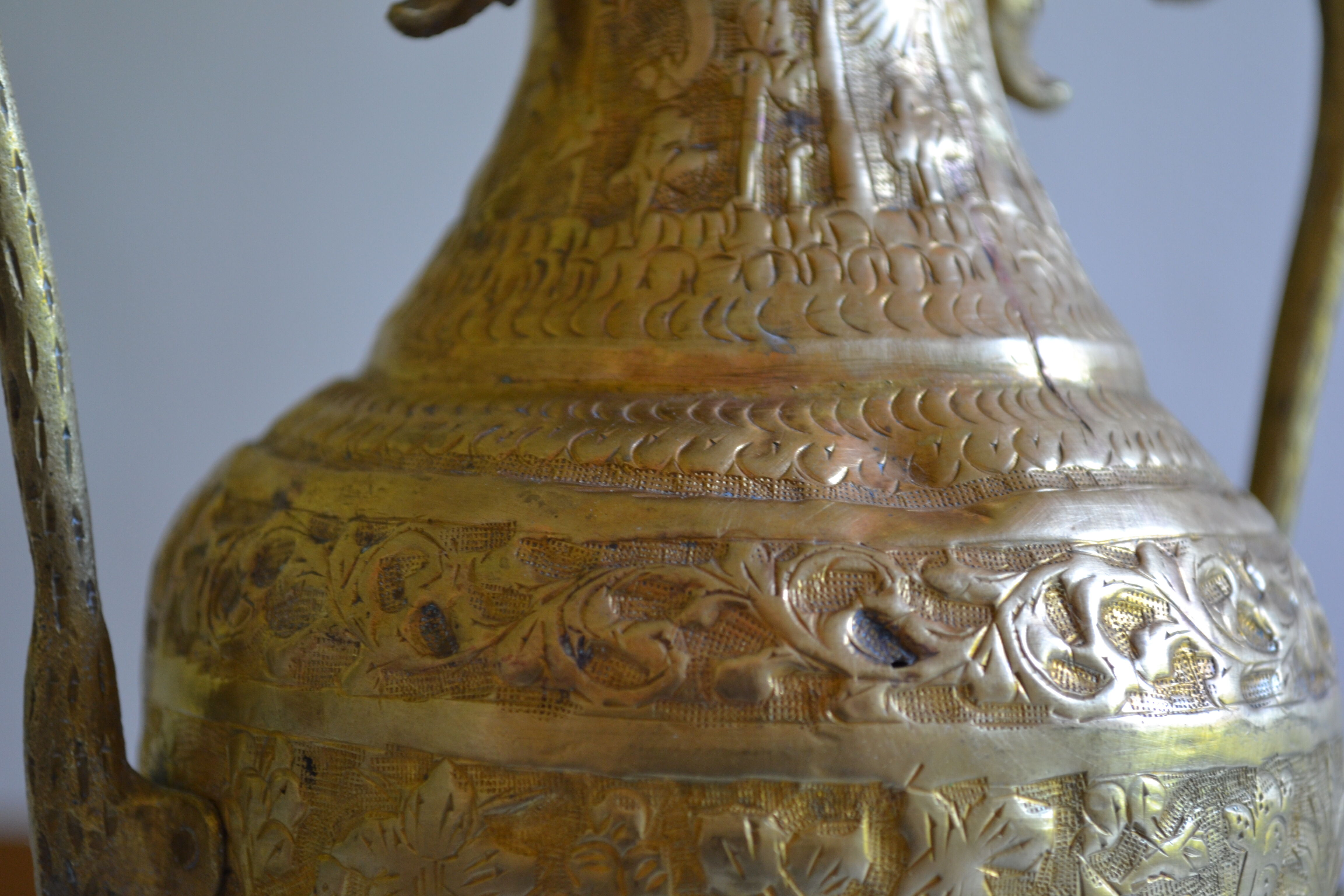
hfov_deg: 24.6
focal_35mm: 82
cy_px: 448
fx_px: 3080
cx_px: 672
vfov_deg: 16.6
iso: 400
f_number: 5.6
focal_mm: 55
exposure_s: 1/20
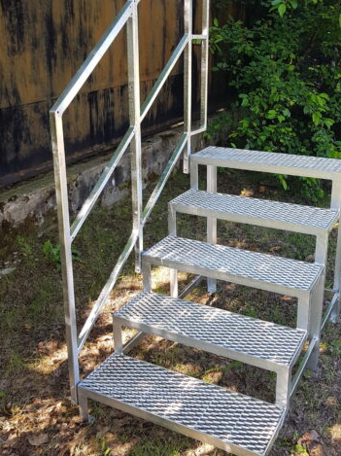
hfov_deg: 38.4
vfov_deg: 50.1
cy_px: 203
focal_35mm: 37
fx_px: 487
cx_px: 210
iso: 50
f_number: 1.7
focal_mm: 4.2
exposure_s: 1/230
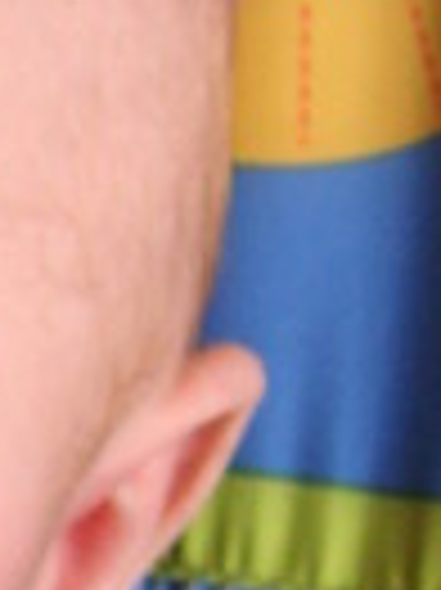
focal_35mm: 226
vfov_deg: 8.4
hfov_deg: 6.4
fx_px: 3845
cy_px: 1117
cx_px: -405
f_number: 2.8
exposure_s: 1/60
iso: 50
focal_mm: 6.1
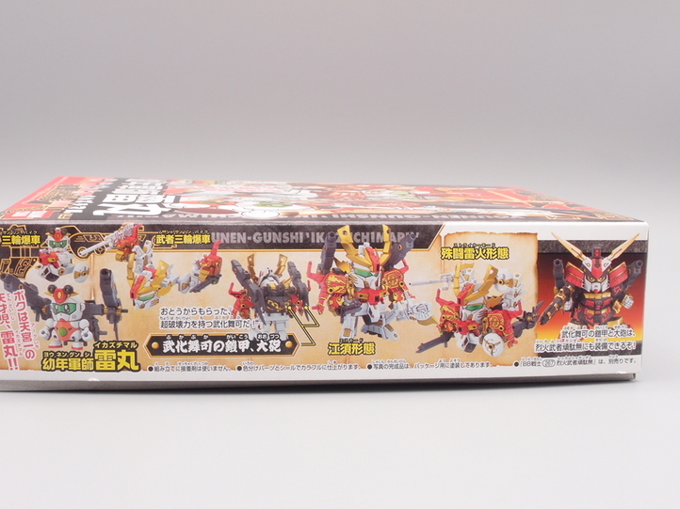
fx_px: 1002
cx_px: 318
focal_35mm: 51
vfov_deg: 28.5
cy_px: 259
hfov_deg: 37.5
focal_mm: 9.87
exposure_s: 1/6
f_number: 8
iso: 100
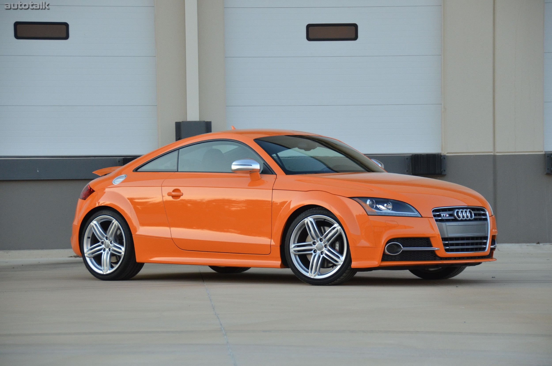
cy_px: 183
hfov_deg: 14.4
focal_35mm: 142
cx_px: 276
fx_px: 2181
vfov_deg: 9.6
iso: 1250
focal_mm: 95
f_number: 5.3
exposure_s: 1/500
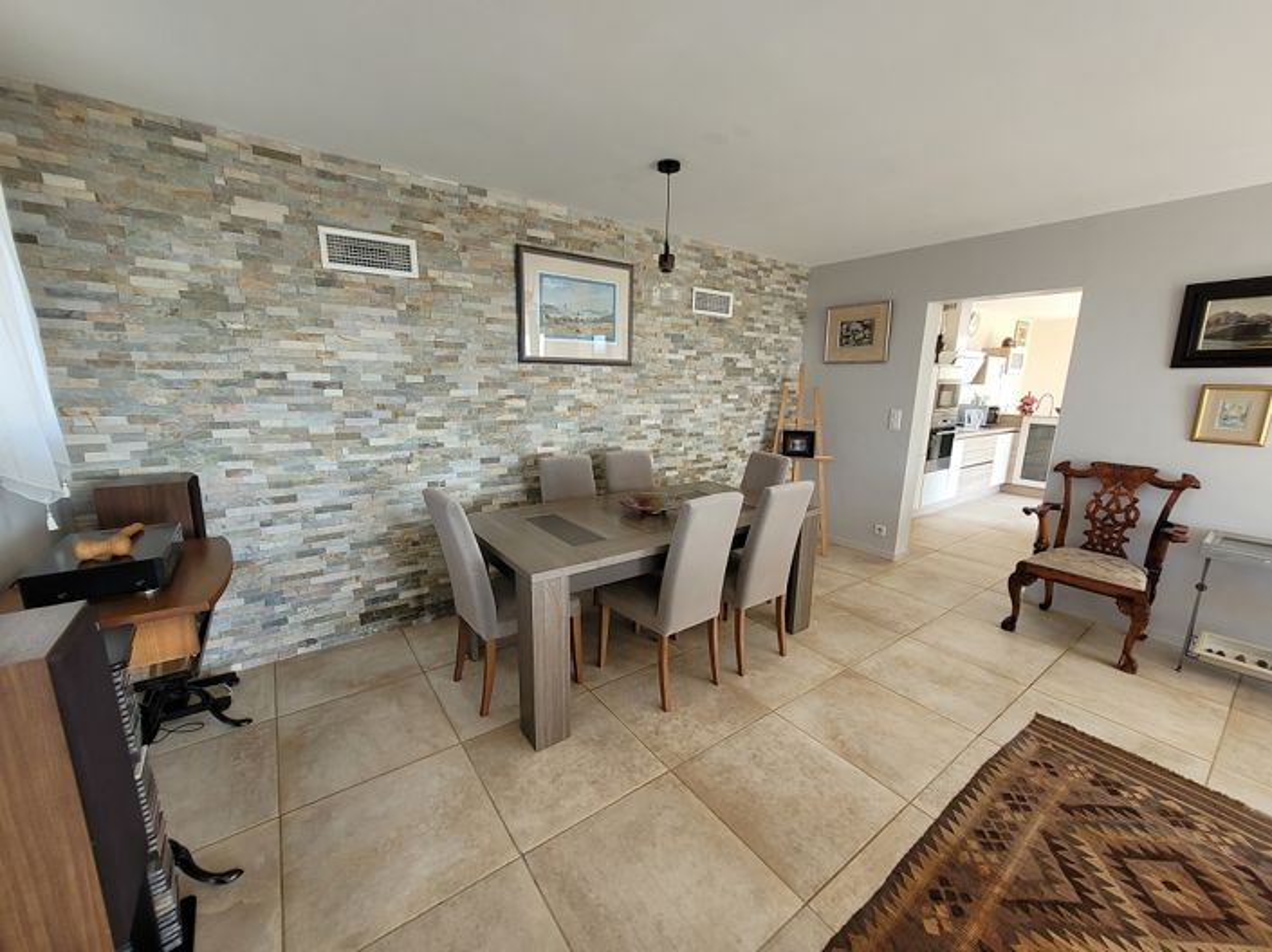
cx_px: 636
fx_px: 477
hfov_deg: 106.2
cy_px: 476
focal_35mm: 13
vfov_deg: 89.9
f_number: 2.2
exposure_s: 1/50
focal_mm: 1.74
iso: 64
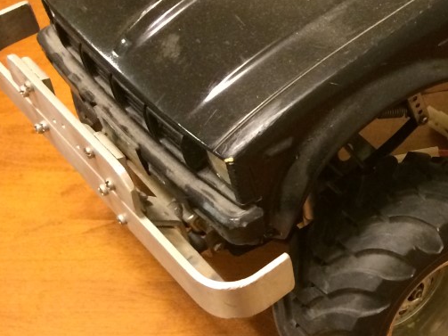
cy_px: 91
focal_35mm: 83
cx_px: 506
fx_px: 1074
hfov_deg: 22.1
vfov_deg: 17.7
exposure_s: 1/24
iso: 320
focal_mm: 4.15
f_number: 2.2
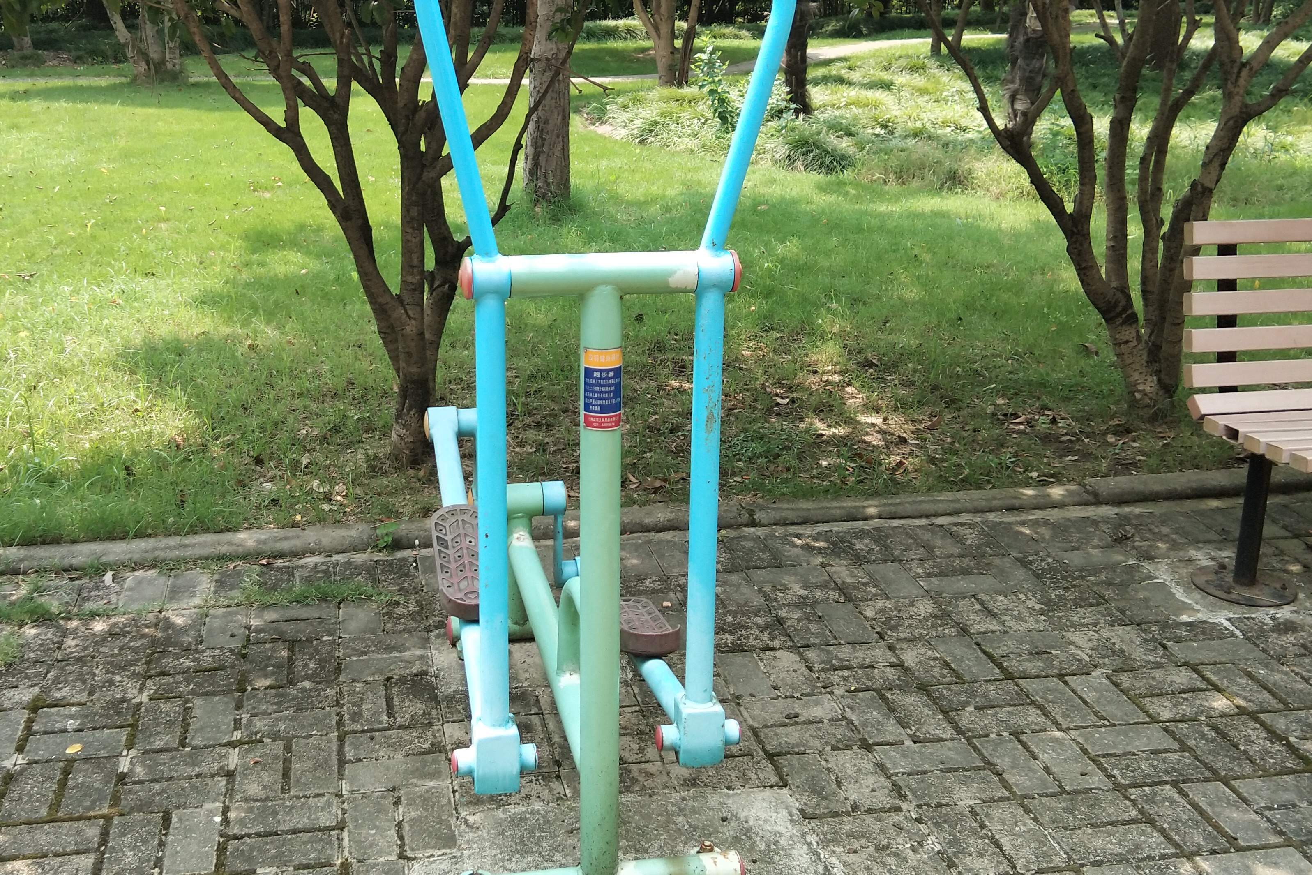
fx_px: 1531
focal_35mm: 42
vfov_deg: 31.8
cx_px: 558
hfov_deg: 46.3
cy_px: 365
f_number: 2.2
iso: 50
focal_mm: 3.69
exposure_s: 1/257
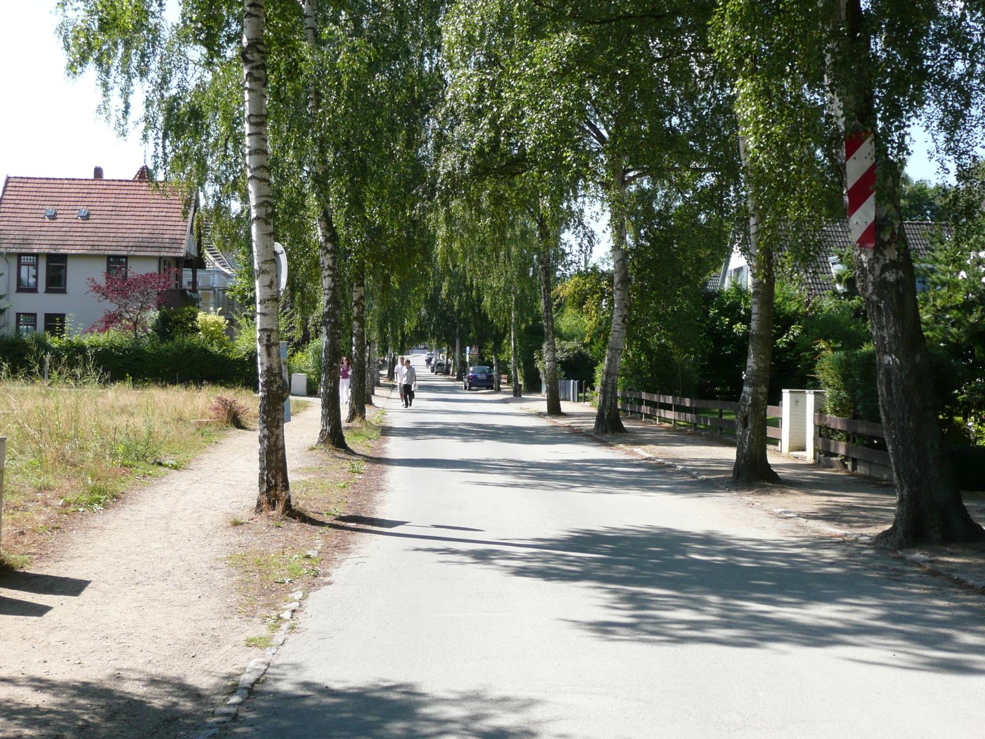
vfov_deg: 30.3
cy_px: 370
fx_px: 1366
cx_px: 492
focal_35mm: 48
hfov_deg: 39.7
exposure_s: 1/250
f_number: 4.2
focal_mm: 7.8
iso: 100
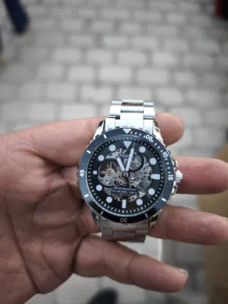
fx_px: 202
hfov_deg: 58.9
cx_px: 114
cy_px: 152
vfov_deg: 73.9
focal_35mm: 23
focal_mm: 6.57
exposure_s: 1/446
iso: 1000
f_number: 1.6
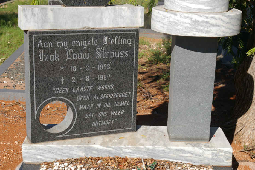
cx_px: 128
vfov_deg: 20.1
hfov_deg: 29.9
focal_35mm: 68
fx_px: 478
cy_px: 85
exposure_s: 1/250
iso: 200
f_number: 11
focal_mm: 45
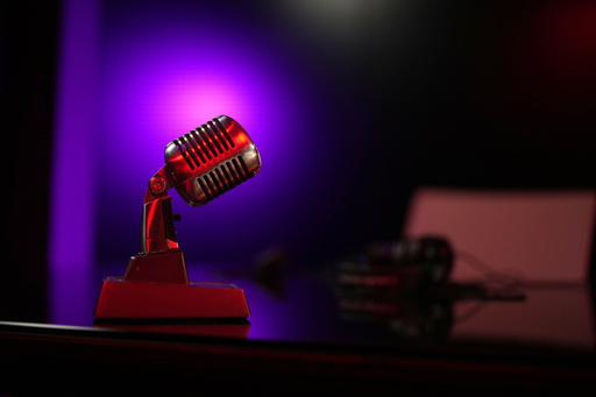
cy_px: 198
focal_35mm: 50
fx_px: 827
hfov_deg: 39.6
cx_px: 298
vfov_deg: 27.0
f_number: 1.2
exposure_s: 1/1000
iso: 1000
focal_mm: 50
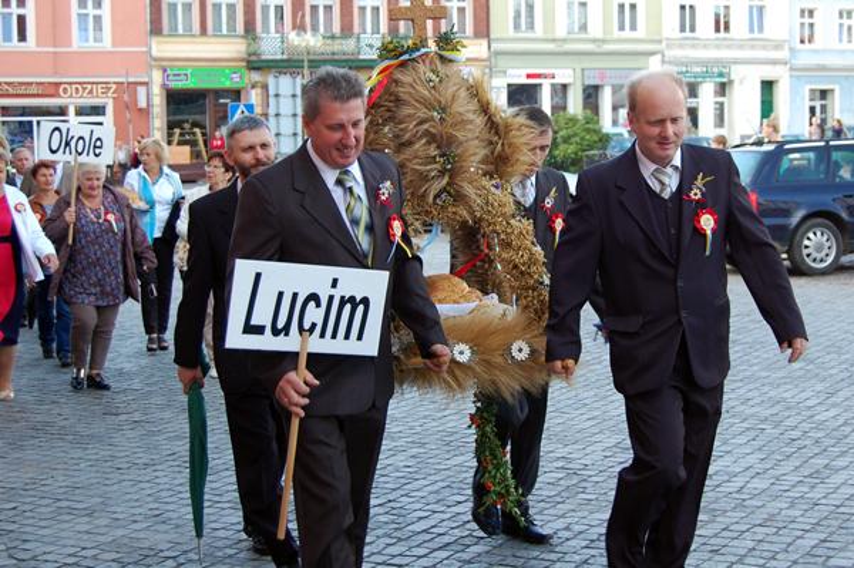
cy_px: 284
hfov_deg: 35.1
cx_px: 427
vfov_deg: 23.7
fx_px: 1351
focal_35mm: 57
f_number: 5.6
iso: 280
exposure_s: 1/125
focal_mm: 38
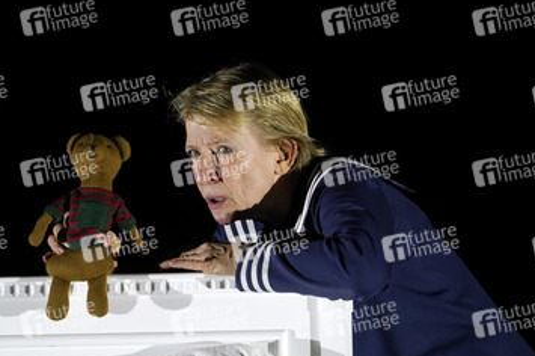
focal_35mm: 762
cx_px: 230
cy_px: 207
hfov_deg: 2.7
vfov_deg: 1.8
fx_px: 11313
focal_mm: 600
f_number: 8
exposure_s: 1/400
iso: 1600
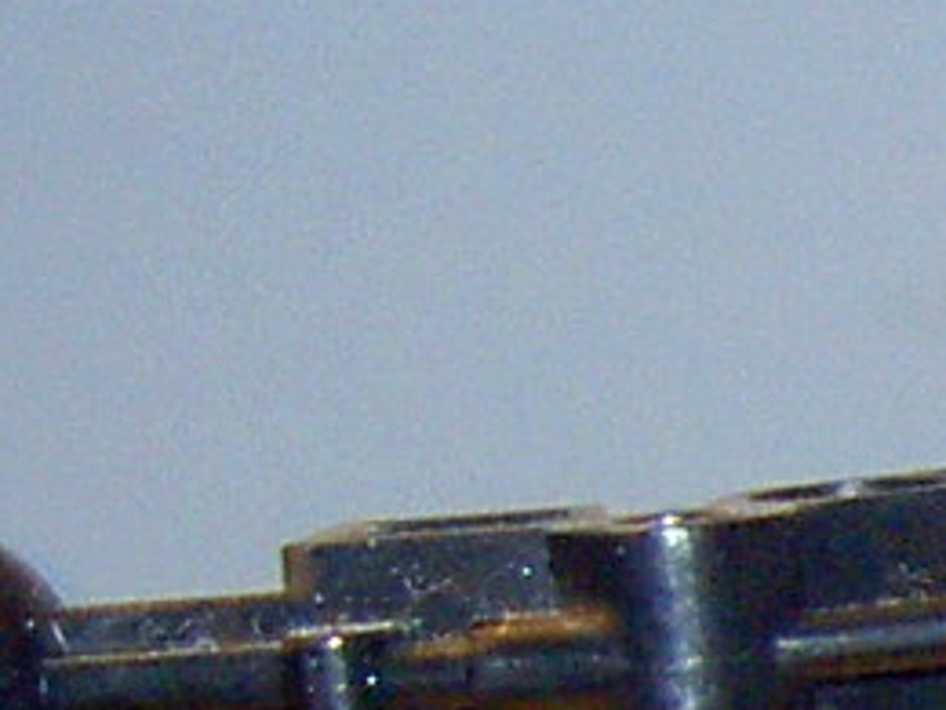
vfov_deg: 4.7
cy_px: 1704
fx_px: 8390
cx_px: 2463
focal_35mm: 307
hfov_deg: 6.1
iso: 200
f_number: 2.8
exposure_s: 1/8
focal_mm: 8
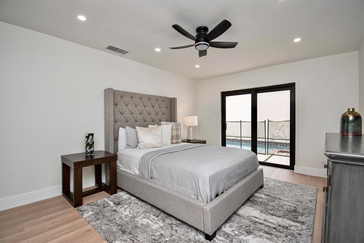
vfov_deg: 77.3
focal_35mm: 15
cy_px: 122
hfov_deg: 100.4
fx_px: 152
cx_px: 182
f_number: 5.6
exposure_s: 1/125
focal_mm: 10
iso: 360
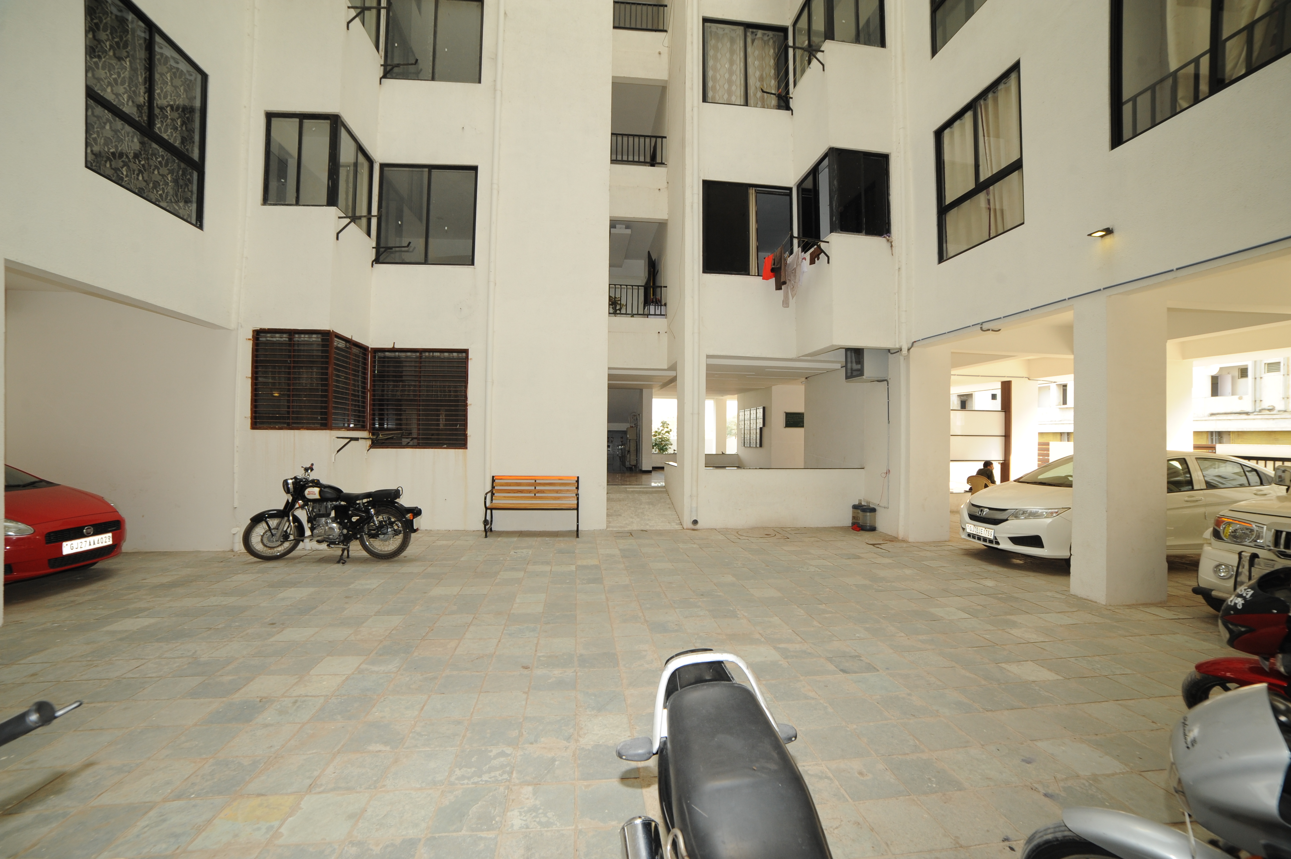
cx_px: 646
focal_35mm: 14
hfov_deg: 104.3
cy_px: 430
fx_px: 502
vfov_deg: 81.1
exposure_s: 1/80
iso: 640
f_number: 8
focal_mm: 14
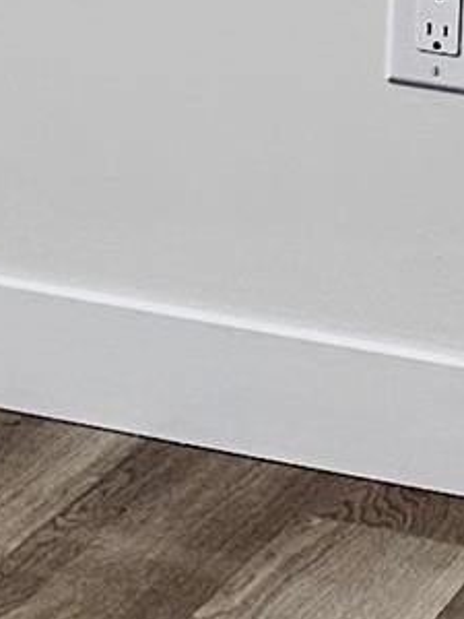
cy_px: -817
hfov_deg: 5.8
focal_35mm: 246
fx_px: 4397
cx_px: -623
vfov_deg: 7.6
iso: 100
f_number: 1.78
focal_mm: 6.86
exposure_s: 1/161
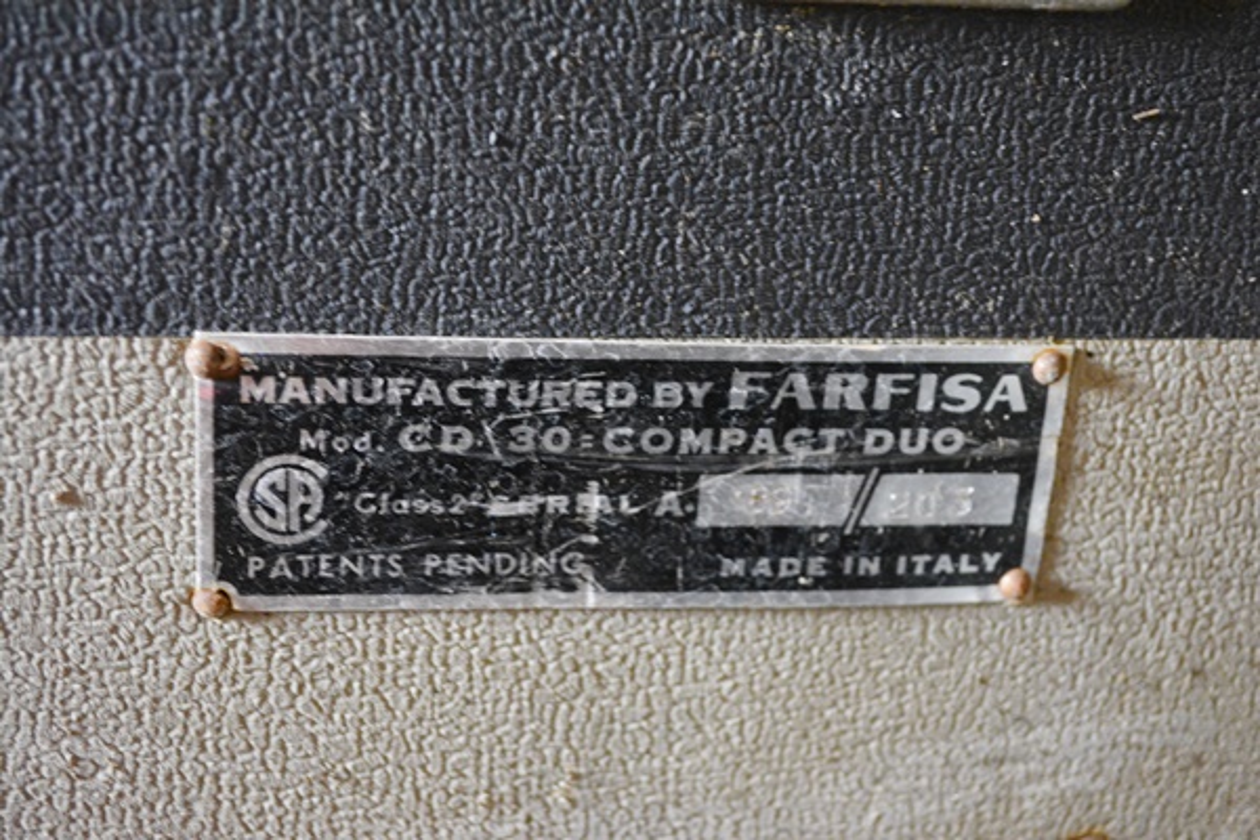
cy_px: 420
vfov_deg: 23.8
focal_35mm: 57
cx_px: 630
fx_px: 1995
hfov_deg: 35.1
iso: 3200
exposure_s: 1/20
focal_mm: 38
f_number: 5
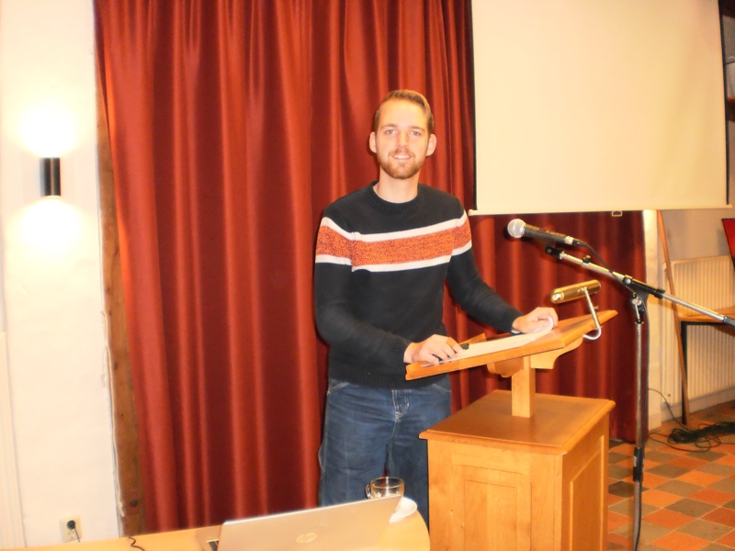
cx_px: 368
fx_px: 764
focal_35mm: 36
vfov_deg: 39.7
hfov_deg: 51.4
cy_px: 276
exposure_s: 1/30
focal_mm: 6.3
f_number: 3.1
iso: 400
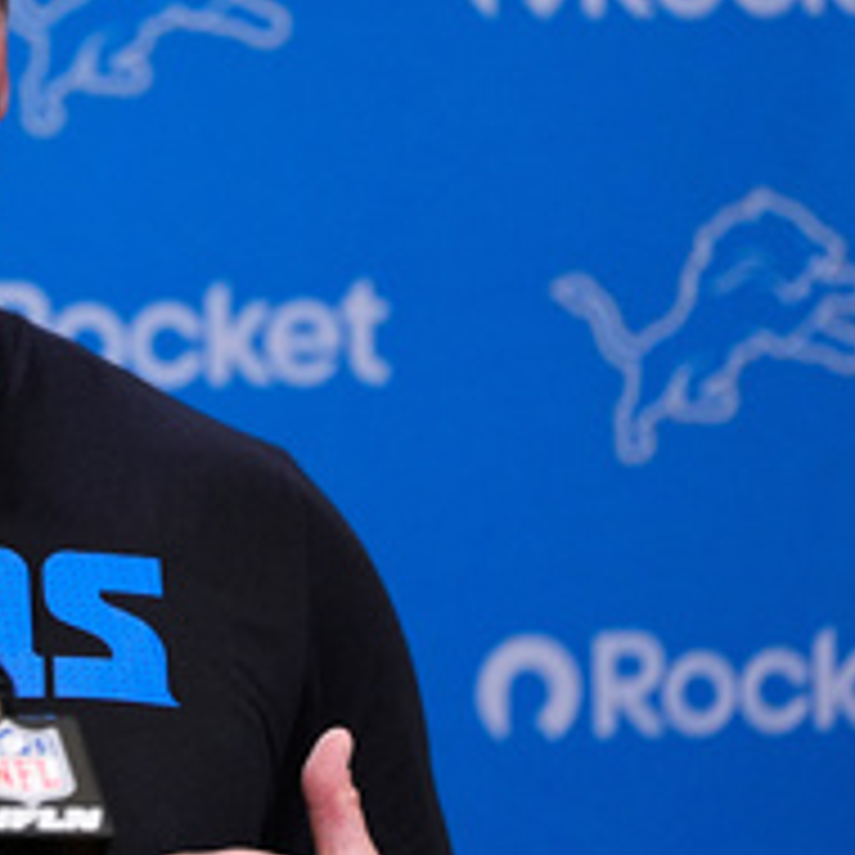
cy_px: 299
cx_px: -135
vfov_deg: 4.3
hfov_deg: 4.2
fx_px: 11513
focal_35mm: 412
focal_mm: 180
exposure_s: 1/400
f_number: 2.8
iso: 2500
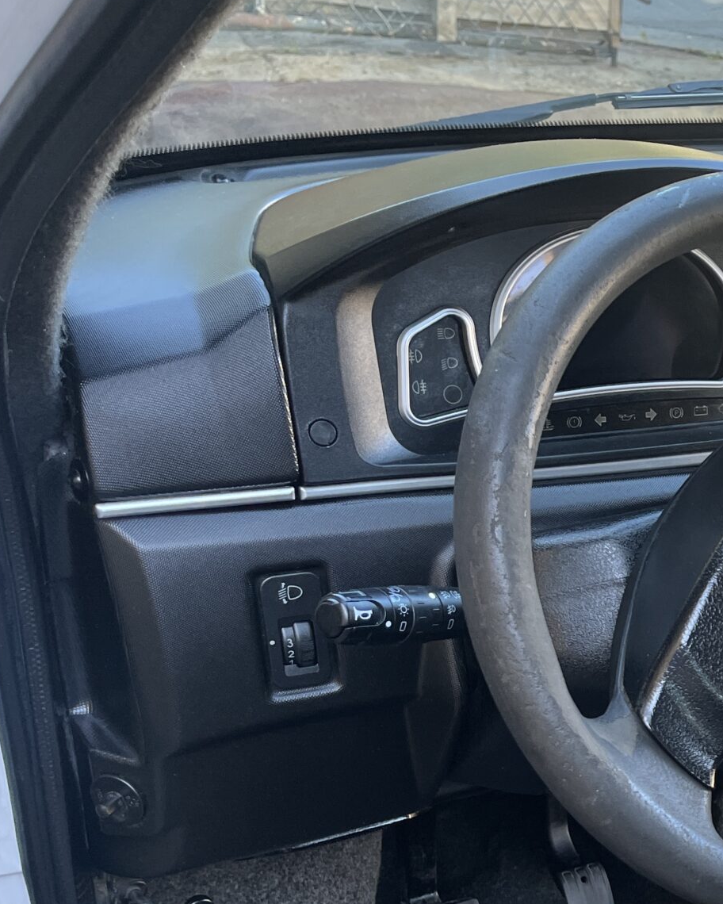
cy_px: 687
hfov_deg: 22.9
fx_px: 1525
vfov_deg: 32.4
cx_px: 1005
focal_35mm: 57
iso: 64
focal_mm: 5.1
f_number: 1.6
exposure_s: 1/121
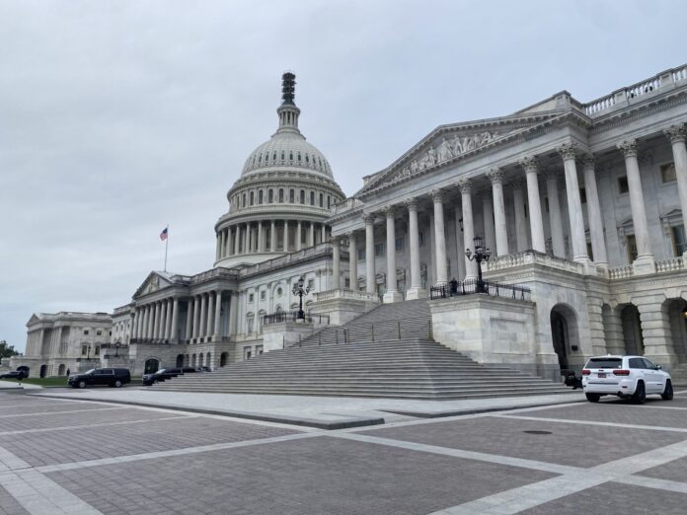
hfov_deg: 67.3
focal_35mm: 26
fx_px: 516
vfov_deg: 53.1
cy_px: 258
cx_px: 344
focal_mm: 4.25
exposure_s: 1/557
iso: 32
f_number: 1.8
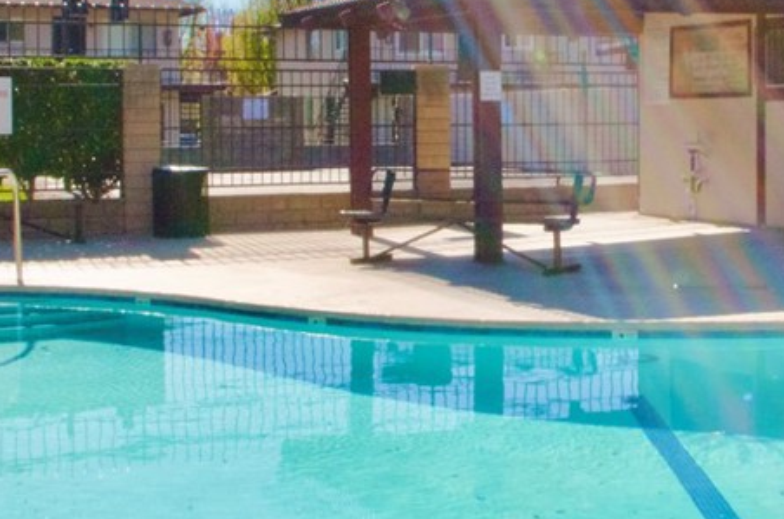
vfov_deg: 19.8
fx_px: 1477
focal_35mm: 68
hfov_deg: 29.2
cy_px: 153
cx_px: 600
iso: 3200
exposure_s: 1/400
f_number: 14
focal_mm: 20
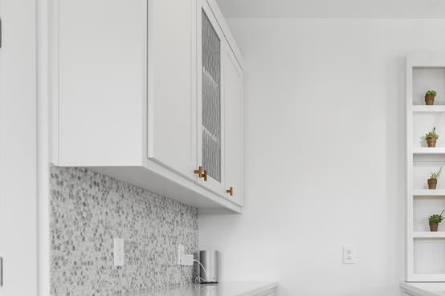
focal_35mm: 37
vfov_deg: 34.3
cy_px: 256
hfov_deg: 49.3
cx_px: 347
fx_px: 457
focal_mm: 20
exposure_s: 1/25
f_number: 5
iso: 400
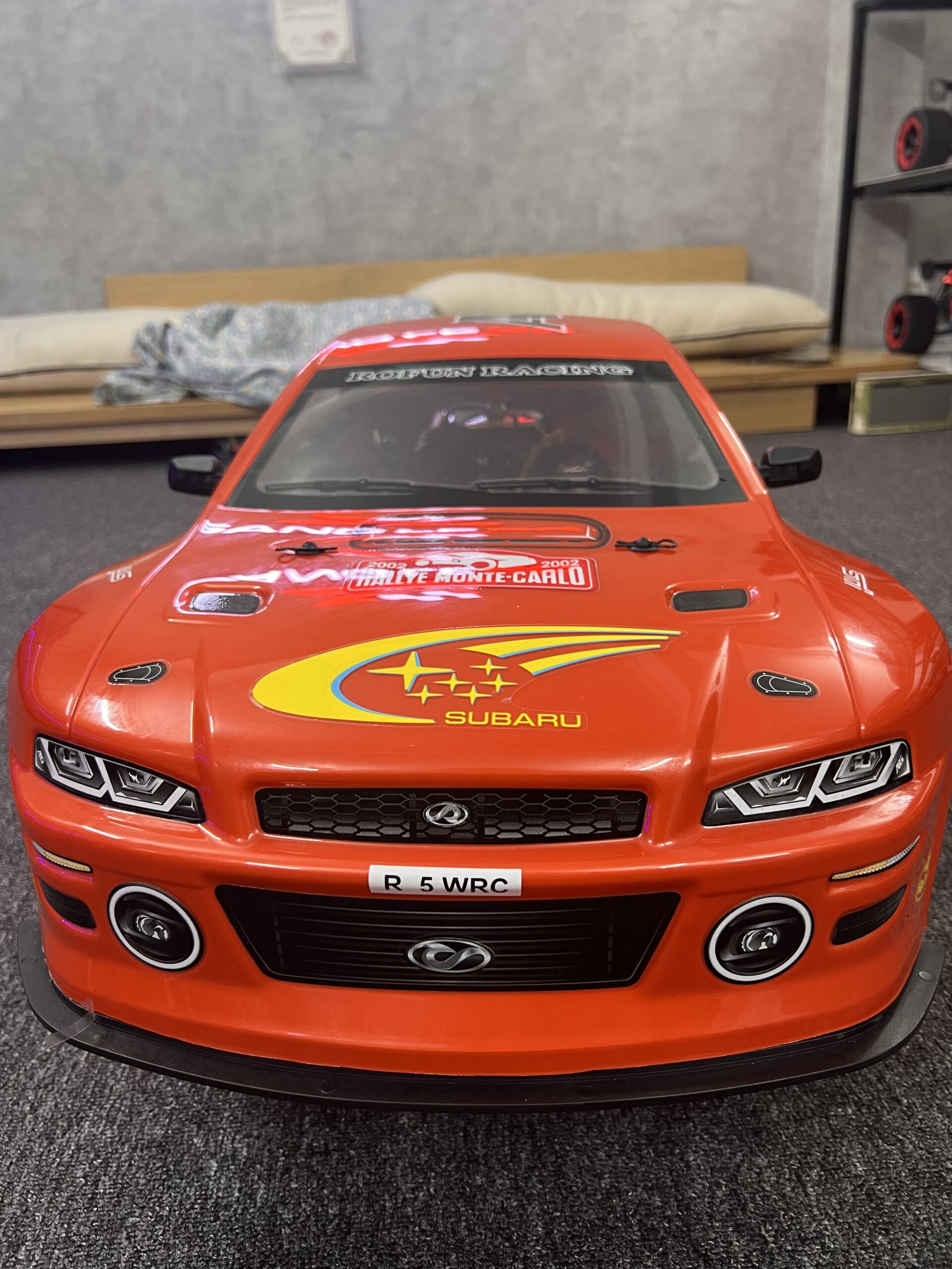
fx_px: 953
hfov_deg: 53.1
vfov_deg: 67.3
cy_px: 634
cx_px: 476
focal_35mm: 26
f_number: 1.5
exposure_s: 1/50
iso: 160
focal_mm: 5.7
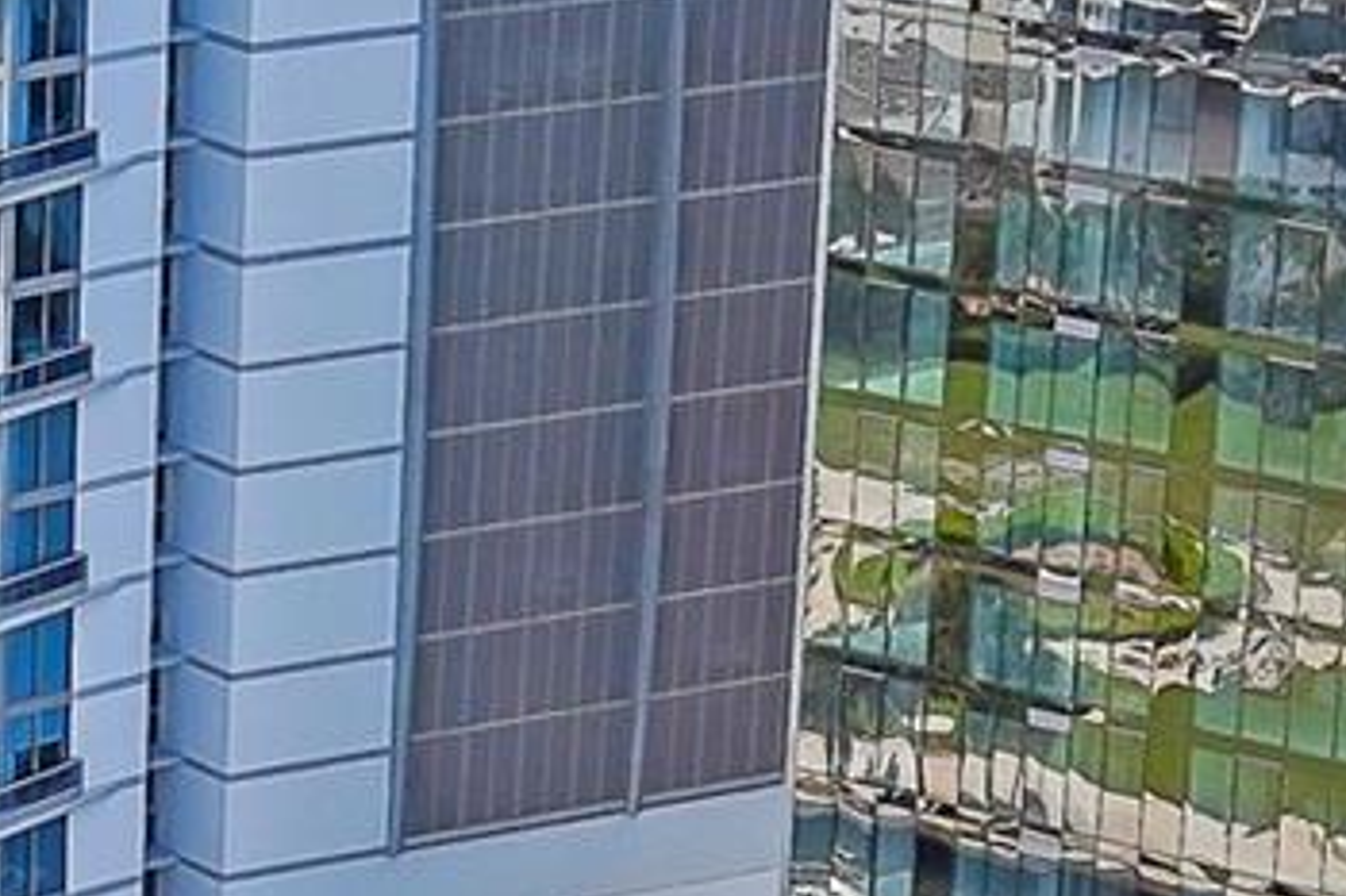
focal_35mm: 206
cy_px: 1392
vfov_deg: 6.6
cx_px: -158
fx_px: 7698
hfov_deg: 9.9
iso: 320
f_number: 10
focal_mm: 30
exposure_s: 1/200
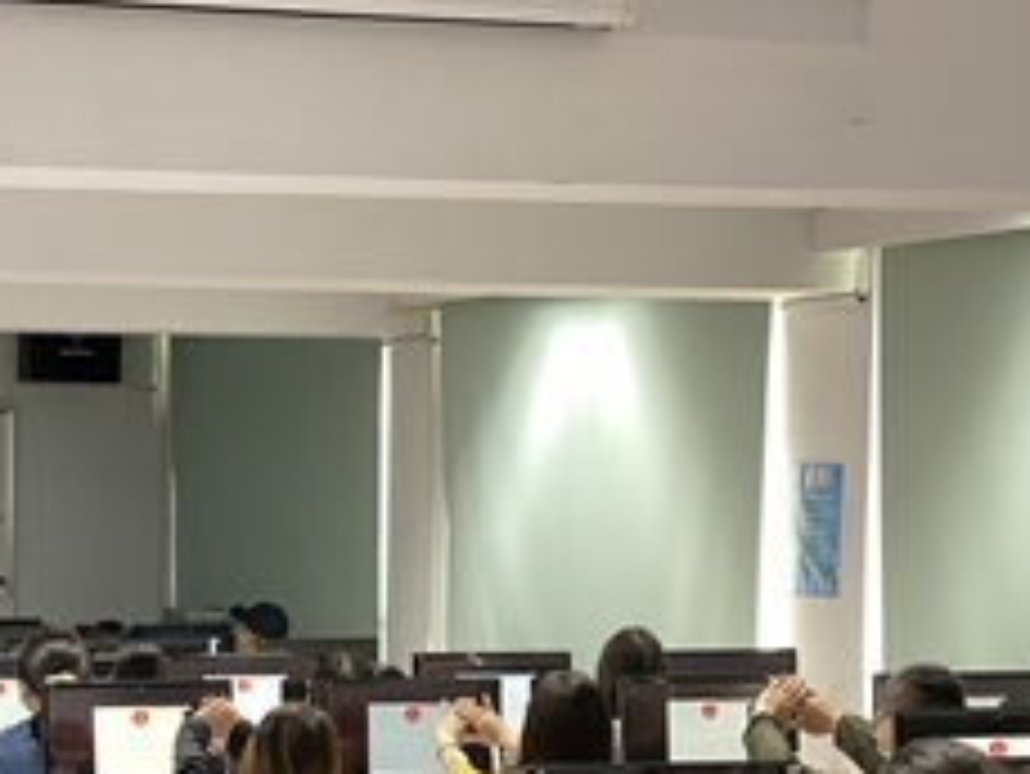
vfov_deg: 12.3
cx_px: 112
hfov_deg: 16.3
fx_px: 3543
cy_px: 772
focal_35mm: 119
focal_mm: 6
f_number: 2
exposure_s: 1/60
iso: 160
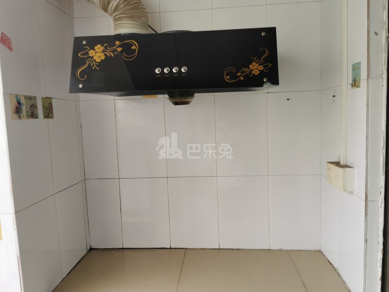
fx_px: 303
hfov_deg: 65.3
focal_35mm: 27
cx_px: 194
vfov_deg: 51.4
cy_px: 146
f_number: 1.6
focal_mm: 5.56
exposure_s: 1/104
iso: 50
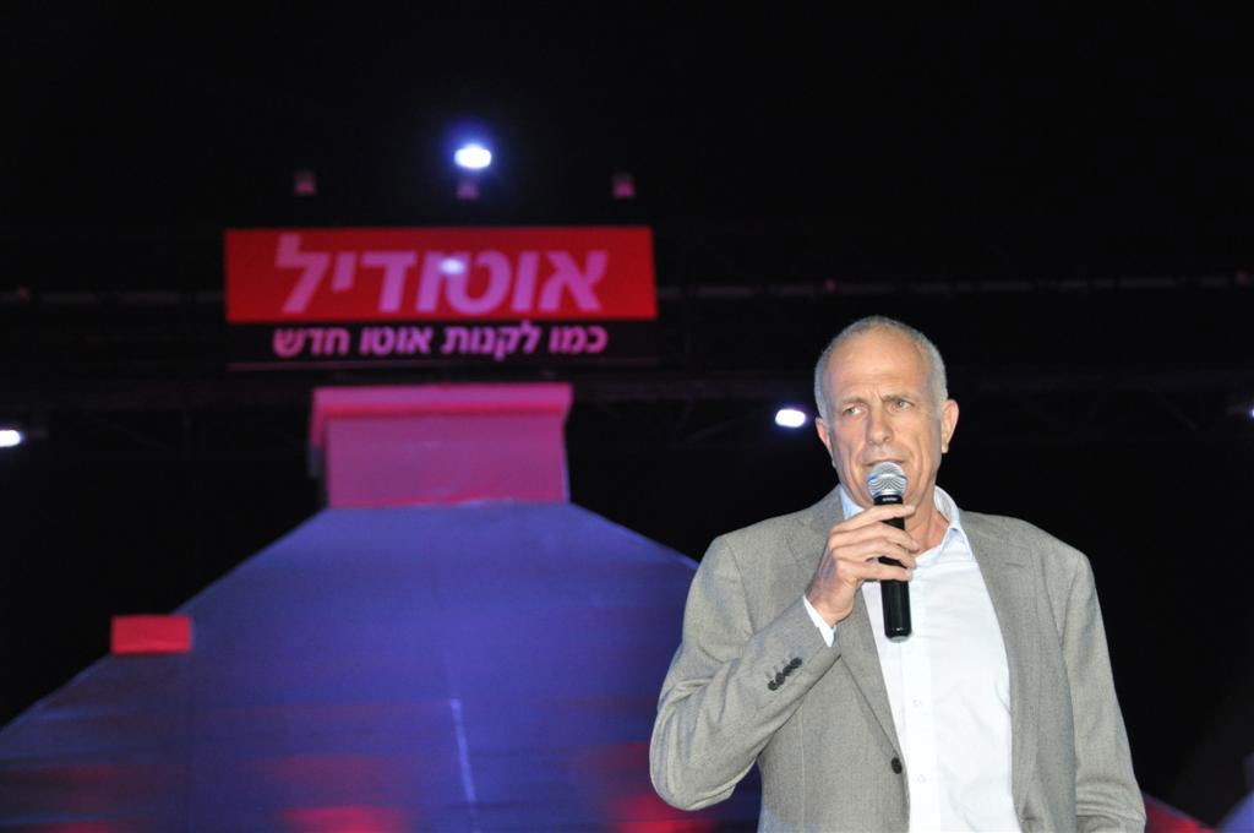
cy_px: 416
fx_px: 3235
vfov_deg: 14.7
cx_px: 627
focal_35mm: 93
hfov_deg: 21.9
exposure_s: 1/60
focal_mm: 62
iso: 800
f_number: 4.8
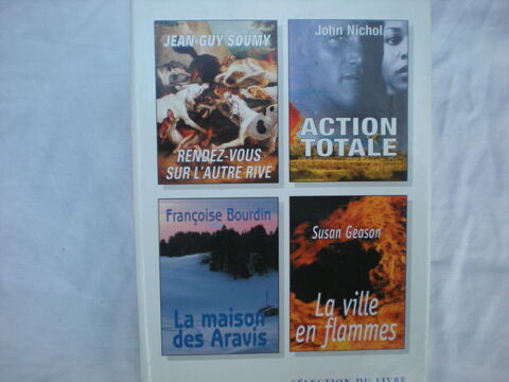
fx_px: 559
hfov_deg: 49.0
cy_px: 191
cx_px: 254
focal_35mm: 38
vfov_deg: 37.7
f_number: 3.1
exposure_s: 1/63.5
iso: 196
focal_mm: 6.3
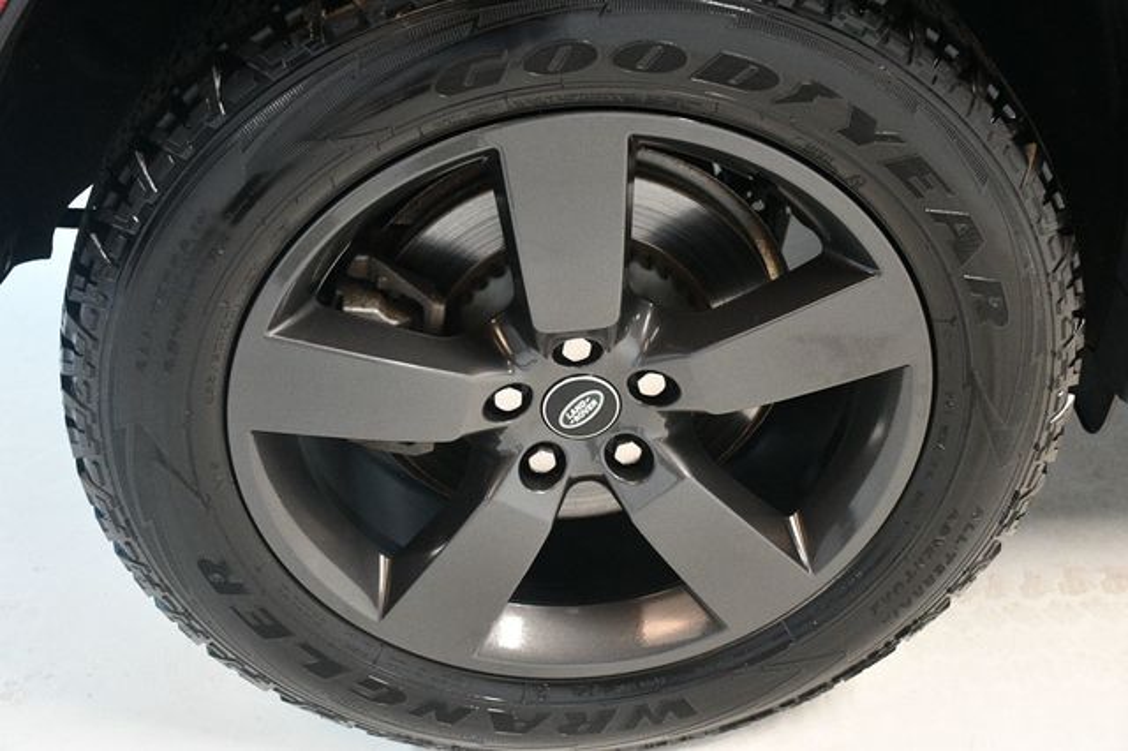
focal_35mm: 48
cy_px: 376
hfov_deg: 41.1
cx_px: 564
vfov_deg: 28.0
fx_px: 1503
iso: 3600
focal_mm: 32
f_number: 4
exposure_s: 1/60
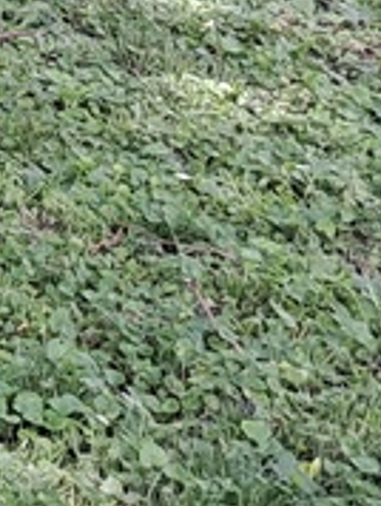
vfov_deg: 9.1
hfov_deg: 6.7
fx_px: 2840
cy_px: -719
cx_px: -904
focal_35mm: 194
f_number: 1.8
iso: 50
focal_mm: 5.23
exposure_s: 1/120
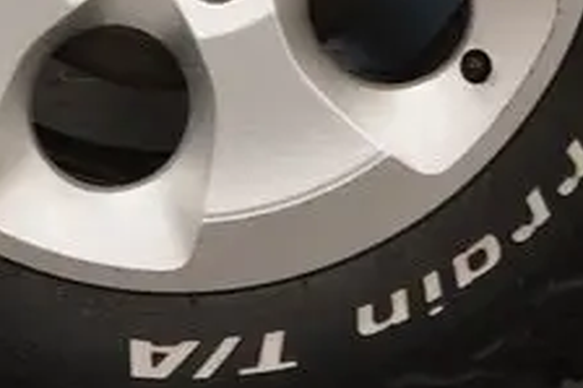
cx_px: 203
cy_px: -186
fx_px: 2335
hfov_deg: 14.2
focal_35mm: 144
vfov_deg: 9.3
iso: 800
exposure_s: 1/40
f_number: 4
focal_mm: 21
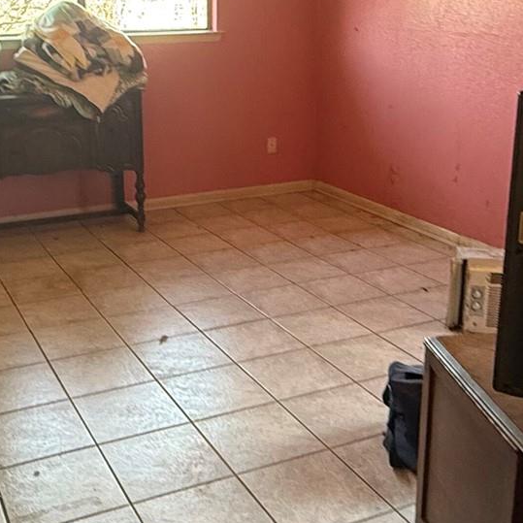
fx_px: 803
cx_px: 213
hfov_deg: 36.0
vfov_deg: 35.8
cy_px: 186
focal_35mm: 47
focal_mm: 2.22
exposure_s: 1/65
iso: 320
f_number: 2.2
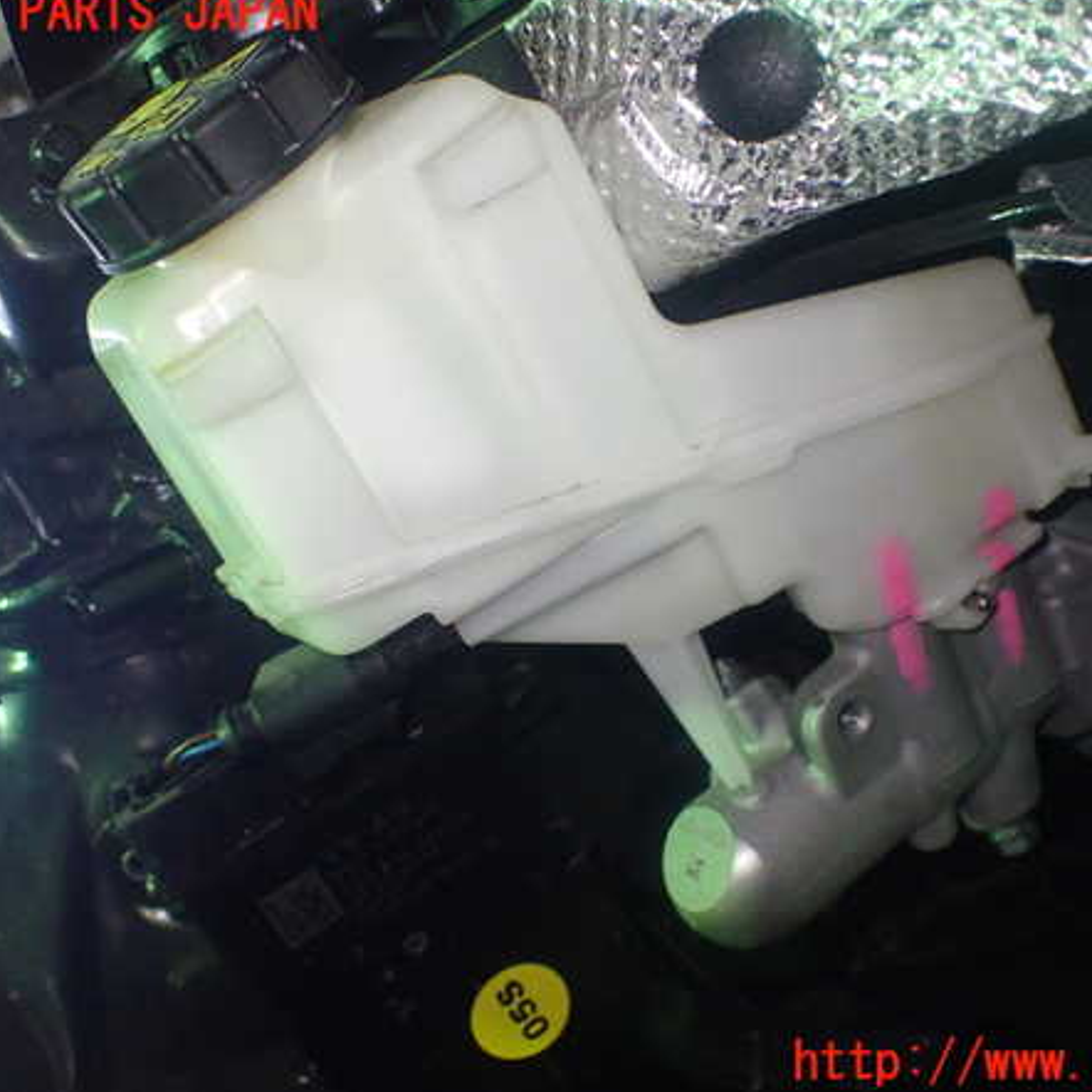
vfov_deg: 46.0
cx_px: 610
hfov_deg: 46.0
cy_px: 539
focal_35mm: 36
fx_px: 1285
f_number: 2.3
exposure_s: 1/125
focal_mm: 5.4
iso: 800
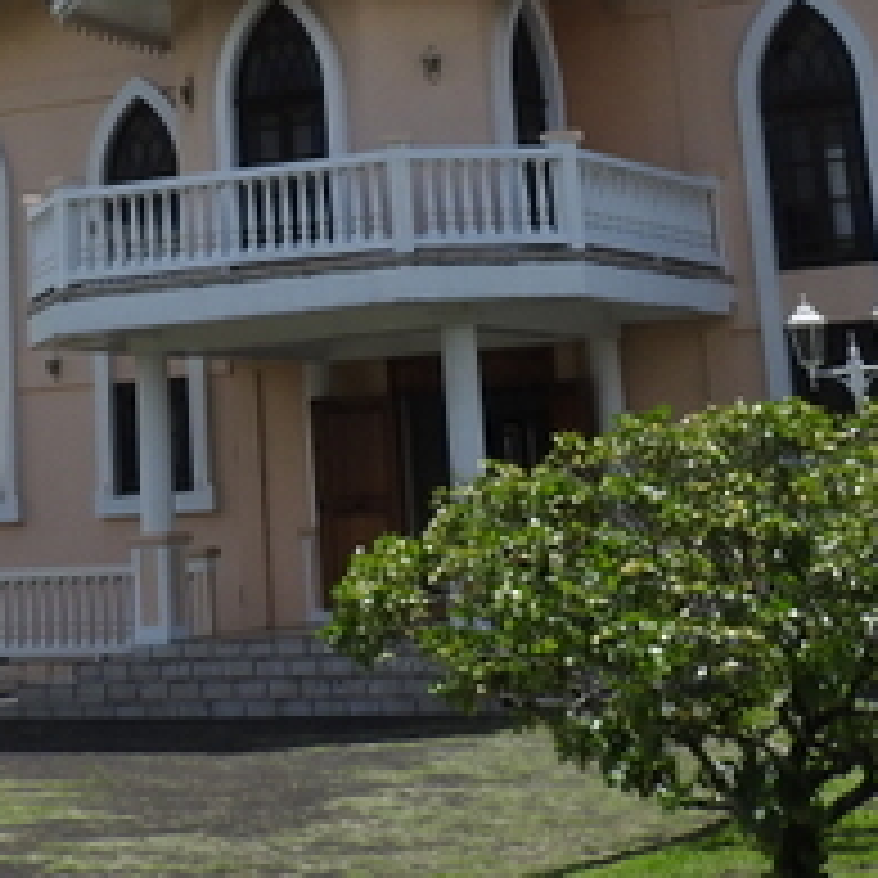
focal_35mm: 87
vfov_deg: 18.6
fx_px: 2497
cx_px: 212
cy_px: -248
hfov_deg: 19.8
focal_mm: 4.3
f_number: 3.8
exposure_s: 1/2000
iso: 100
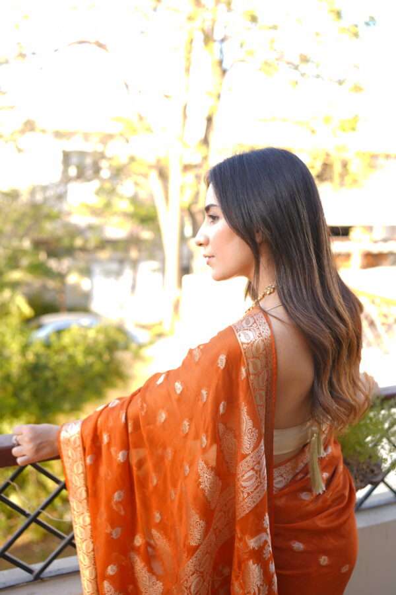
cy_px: 298
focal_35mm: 35
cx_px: 198
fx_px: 577
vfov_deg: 54.4
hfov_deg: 37.9
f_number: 2.2
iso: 64
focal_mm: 35
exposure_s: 1/100
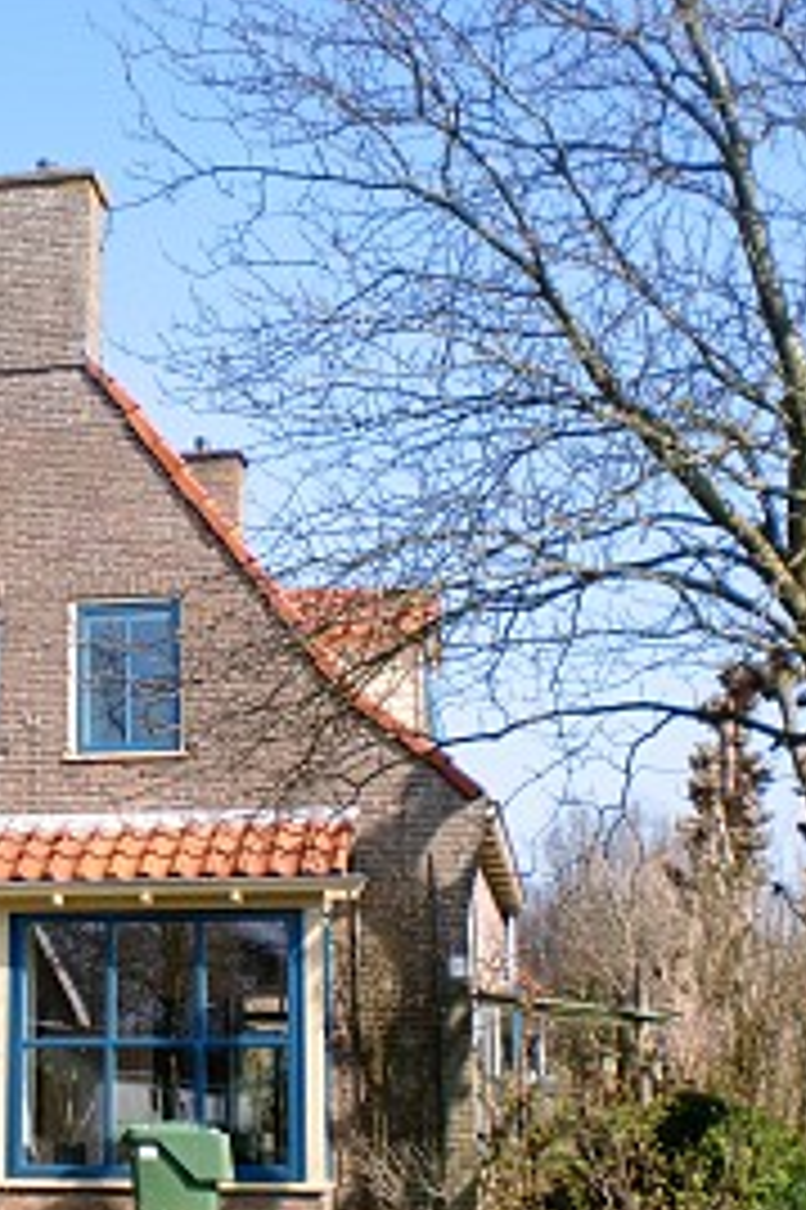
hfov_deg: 21.9
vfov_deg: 32.8
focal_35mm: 61
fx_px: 2051
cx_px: 140
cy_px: 693
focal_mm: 6.3
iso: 64
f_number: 3.1
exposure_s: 1/400
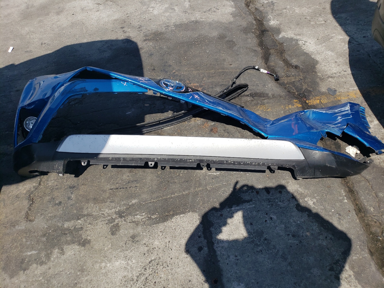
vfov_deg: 53.1
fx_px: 288
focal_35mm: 26
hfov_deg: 67.3
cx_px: 192
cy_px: 144
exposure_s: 1/5000
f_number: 1.5
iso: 50
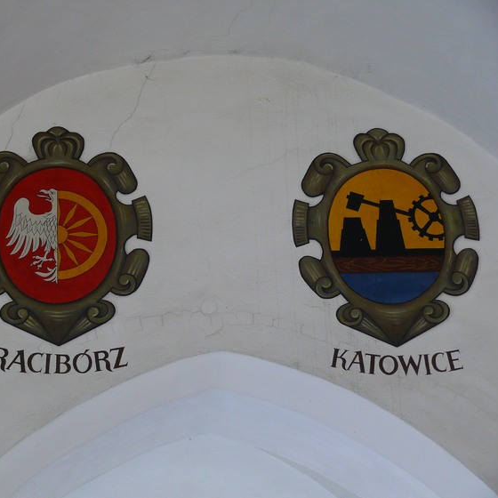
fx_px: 1888
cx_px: 204
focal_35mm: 116
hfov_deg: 15.0
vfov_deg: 15.0
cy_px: 249
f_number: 3.2
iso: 200
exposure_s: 1/30
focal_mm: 20.8
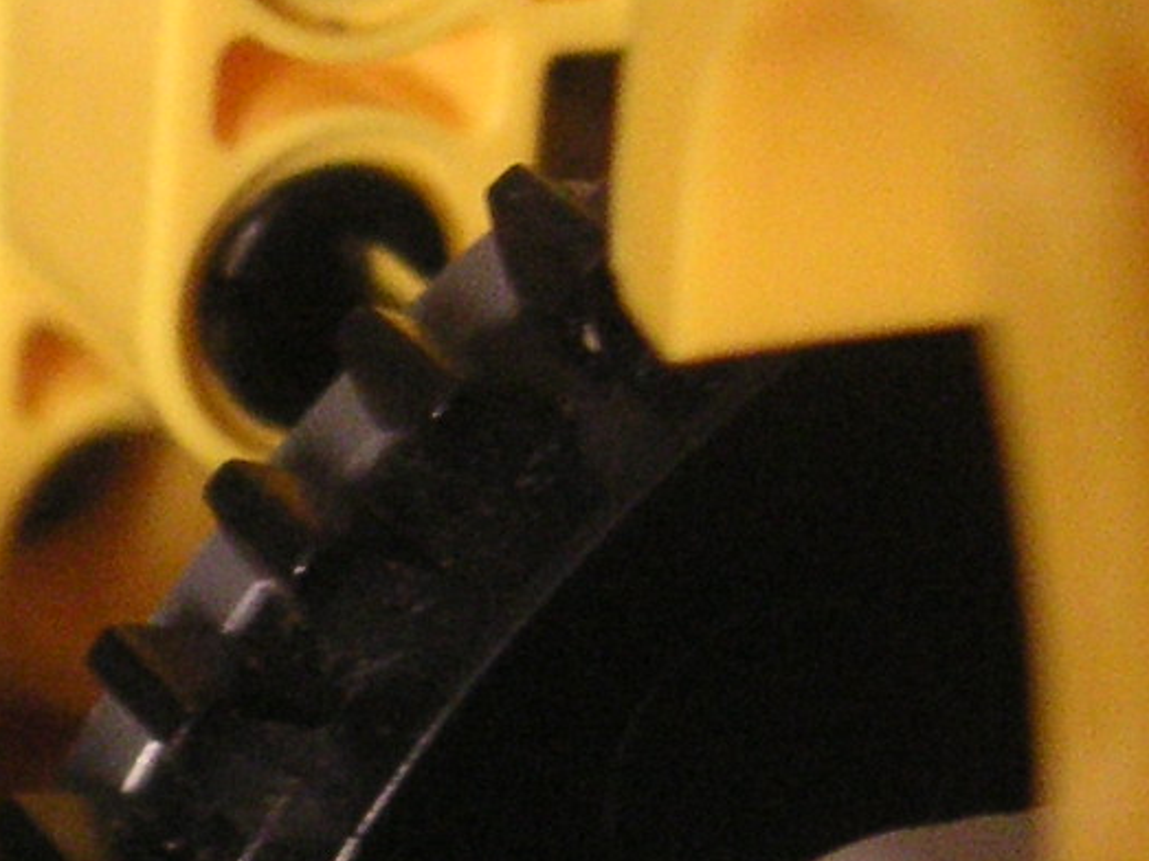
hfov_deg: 10.7
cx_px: -292
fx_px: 6007
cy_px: 1078
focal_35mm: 181
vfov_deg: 8.1
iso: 100
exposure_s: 1/45
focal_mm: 6.1
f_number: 2.8
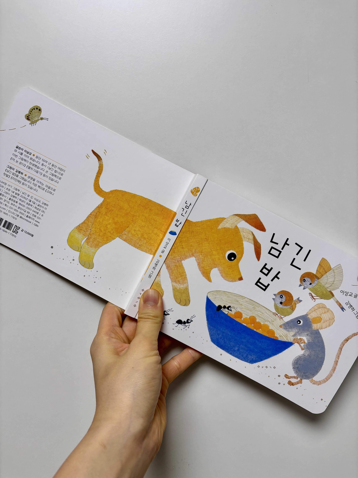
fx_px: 359
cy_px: 239
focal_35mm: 26
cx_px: 179
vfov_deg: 67.3
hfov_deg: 53.1
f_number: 1.6
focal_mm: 5.96
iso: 50
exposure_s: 1/120
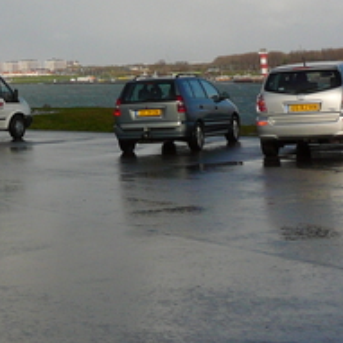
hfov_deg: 16.5
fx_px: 1087
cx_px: -149
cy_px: -41
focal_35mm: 97
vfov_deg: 17.3
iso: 80
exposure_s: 1/800
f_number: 5
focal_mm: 5.2
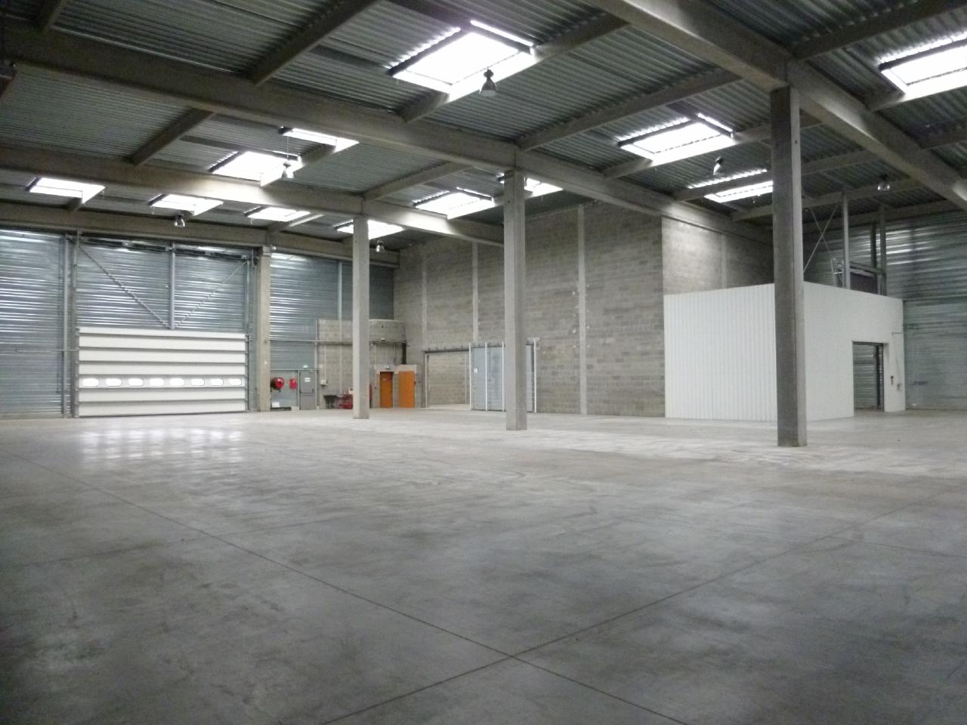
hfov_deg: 69.4
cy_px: 362
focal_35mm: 25
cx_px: 484
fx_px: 698
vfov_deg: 54.9
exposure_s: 1/60
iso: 500
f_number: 3.1
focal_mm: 4.5
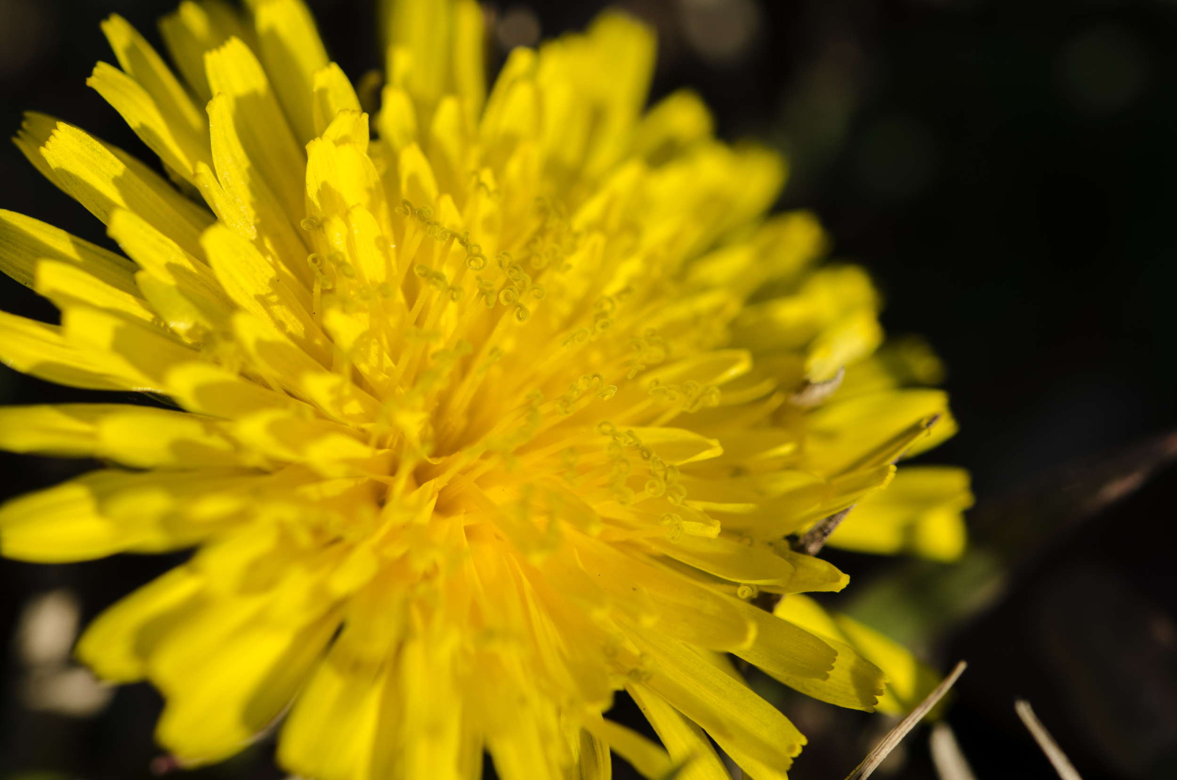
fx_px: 5139
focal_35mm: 158
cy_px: 390
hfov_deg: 13.1
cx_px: 588
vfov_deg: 8.7
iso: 200
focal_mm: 105
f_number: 10
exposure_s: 1/200
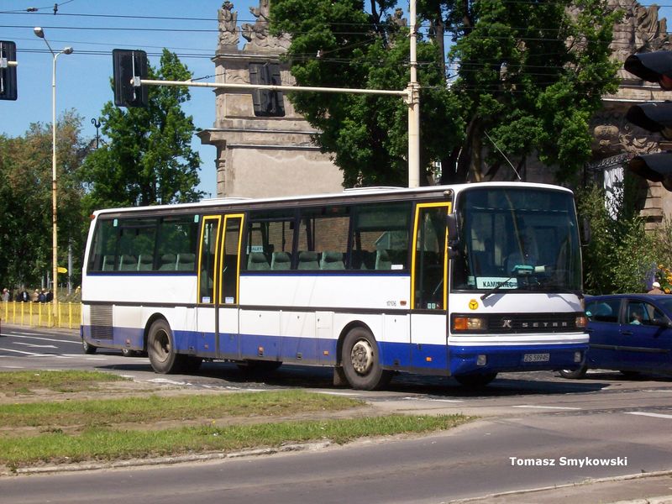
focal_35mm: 87
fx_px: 1689
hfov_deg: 22.5
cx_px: 336
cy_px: 252
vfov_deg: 17.0
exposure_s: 1/325
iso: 80
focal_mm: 14.3
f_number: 7.6
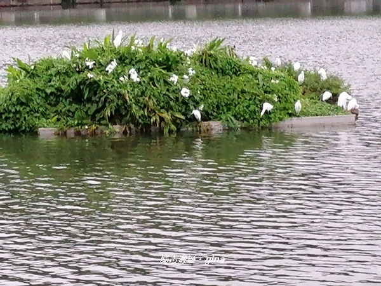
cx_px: 190
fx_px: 1530
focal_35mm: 139
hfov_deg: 14.2
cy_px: 143
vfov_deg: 10.7
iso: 320
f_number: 2.2
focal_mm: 3.81
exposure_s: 1/24
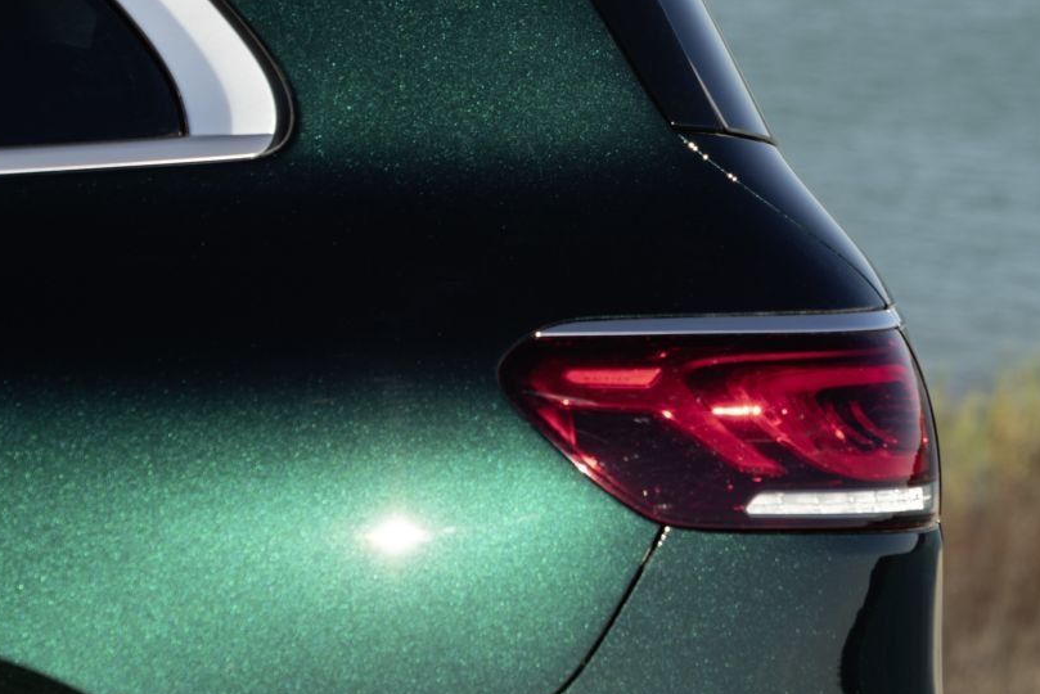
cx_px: 641
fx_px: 6993
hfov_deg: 8.5
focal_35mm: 242
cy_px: 30
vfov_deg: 5.7
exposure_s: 1/640
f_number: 5.6
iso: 100
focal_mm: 102
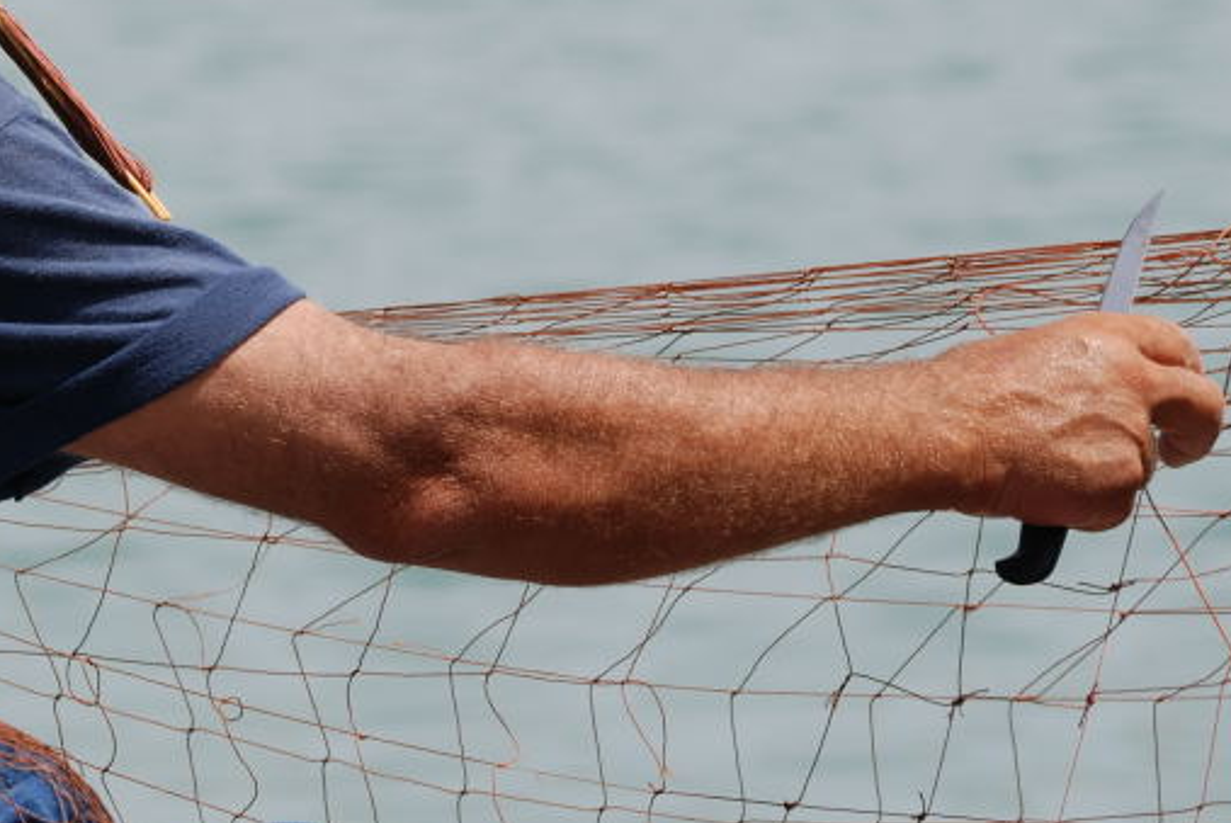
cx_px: 209
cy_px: 254
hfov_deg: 3.8
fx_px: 18651
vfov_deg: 2.5
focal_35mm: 545
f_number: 8
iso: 100
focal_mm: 180
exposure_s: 1/250
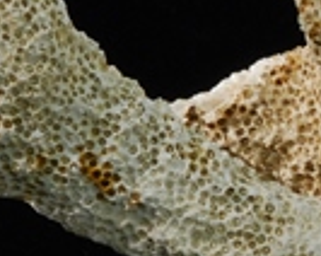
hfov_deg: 1.8
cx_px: 504
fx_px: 10154
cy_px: 50
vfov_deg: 1.4
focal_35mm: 1070
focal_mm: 105
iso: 250
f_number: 18
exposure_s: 1/3
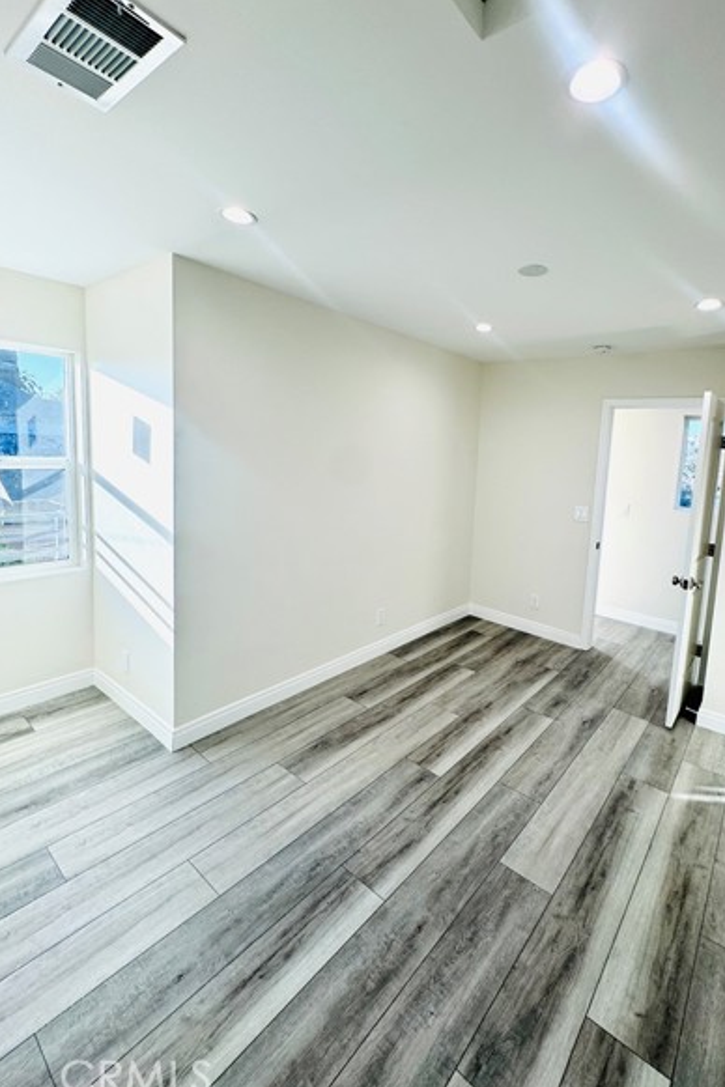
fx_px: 483
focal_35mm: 16
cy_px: 506
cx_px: 434
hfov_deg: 73.0
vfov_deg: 96.6
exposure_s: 1/134
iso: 40
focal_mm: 2.22
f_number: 2.2
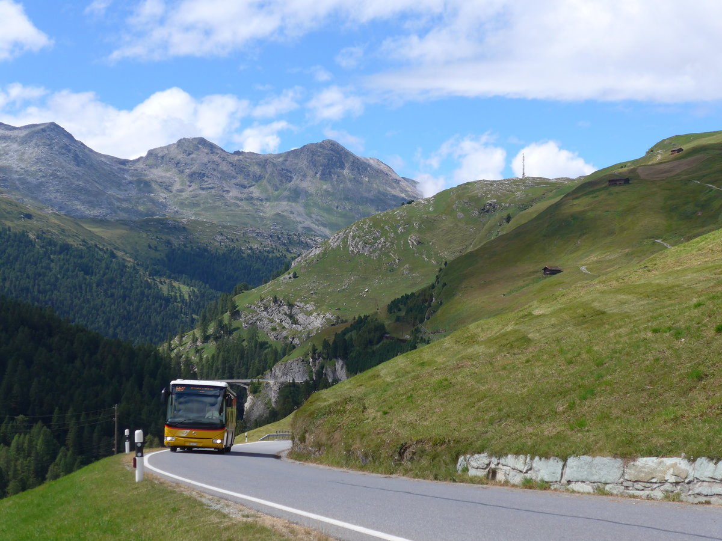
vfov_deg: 26.6
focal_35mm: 55
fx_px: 1147
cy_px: 270
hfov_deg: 34.9
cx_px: 361
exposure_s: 1/1000
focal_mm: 11.3
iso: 80
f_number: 3.4
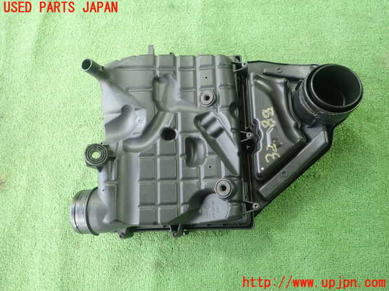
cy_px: 146
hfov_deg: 69.4
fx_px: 281
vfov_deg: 54.9
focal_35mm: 25
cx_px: 194
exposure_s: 1/40
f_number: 2
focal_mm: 4.5
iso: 200
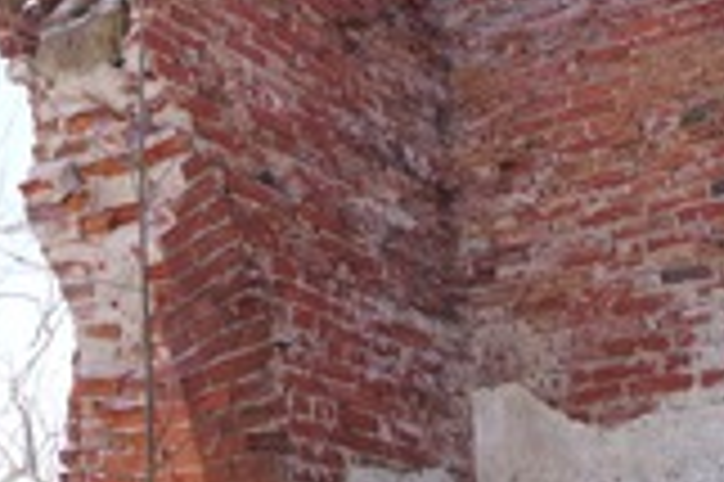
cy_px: -99
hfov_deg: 29.7
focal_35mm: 67
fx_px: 1346
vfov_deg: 19.1
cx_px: 189
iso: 800
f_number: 10
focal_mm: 18
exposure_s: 1/250
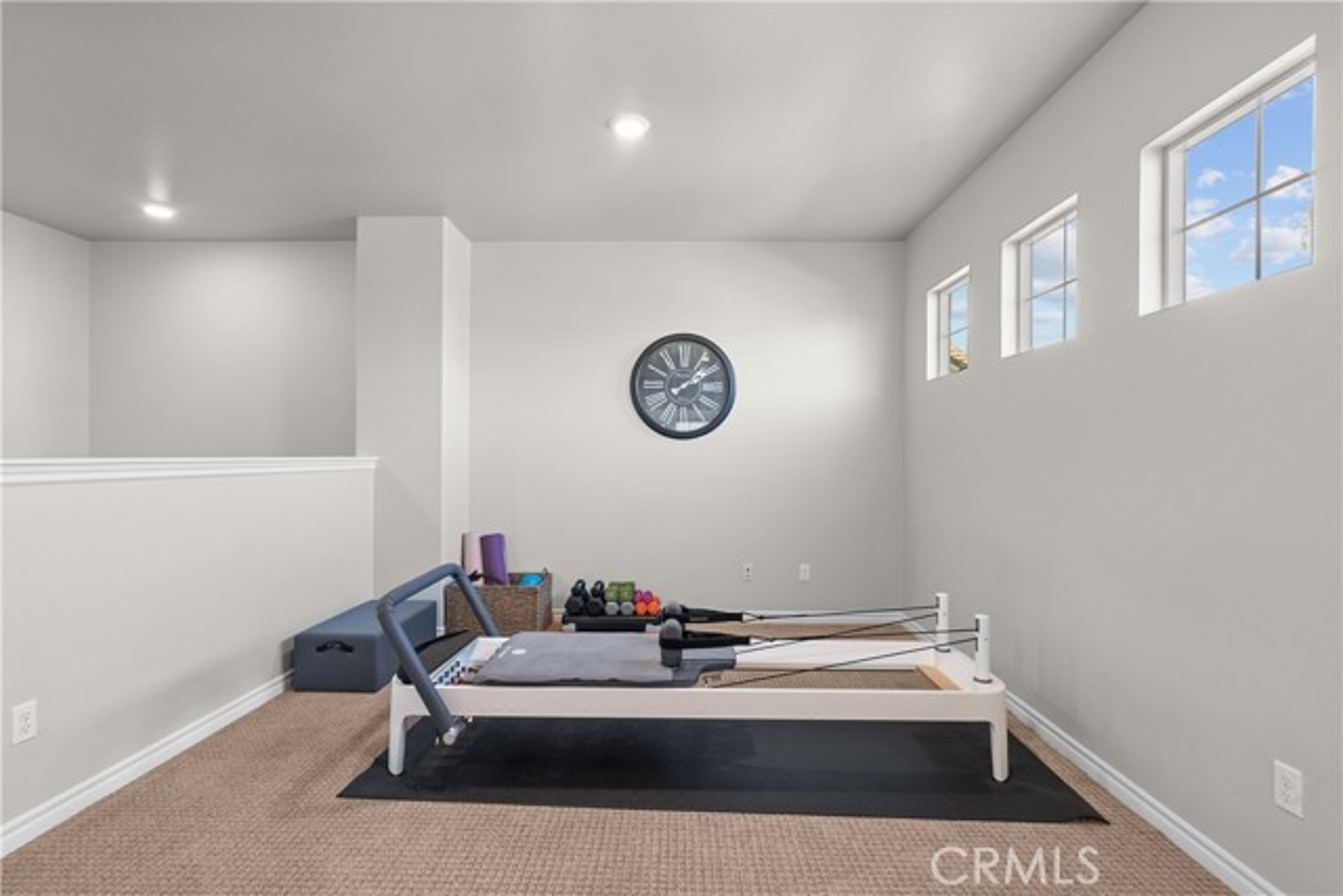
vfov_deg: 73.8
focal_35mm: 16
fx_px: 597
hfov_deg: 96.7
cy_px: 448
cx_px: 672
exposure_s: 1/8
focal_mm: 16
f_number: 8
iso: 2000
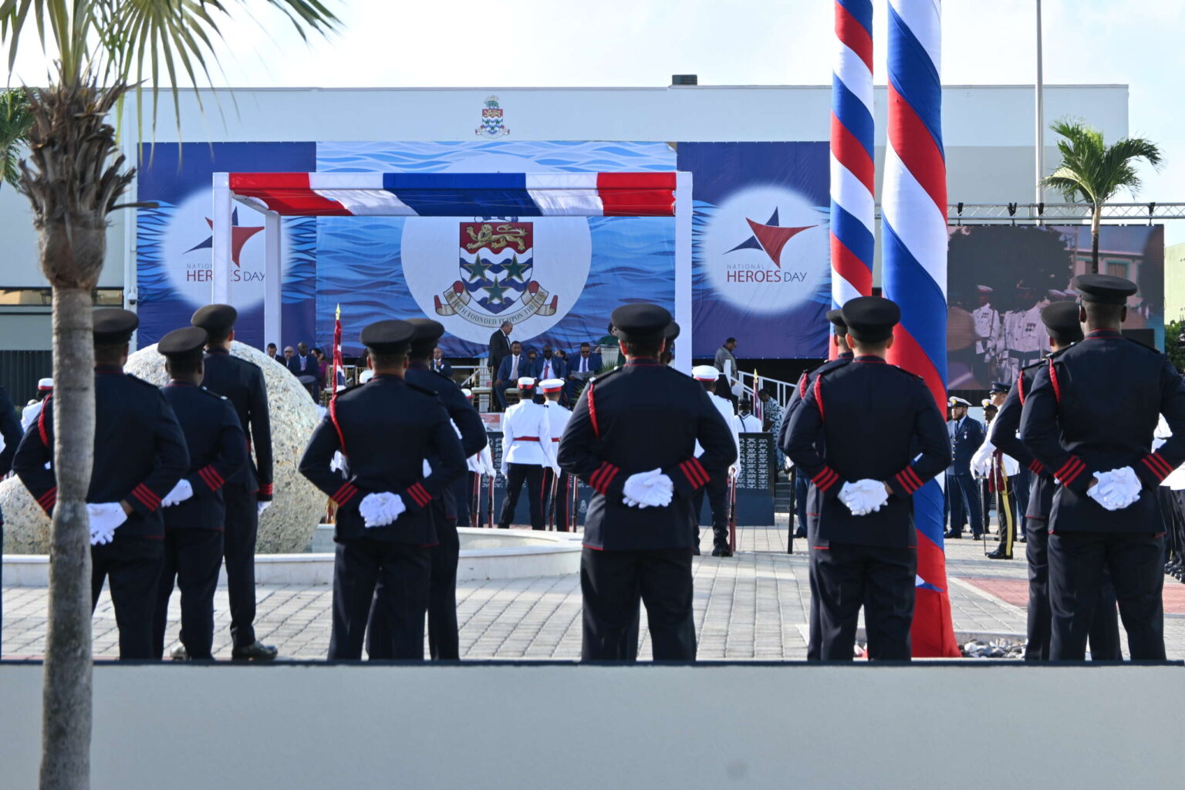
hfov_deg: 28.6
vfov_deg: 19.3
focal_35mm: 70
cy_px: 395
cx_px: 592
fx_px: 2320
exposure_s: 1/250
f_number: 6
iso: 140
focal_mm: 47
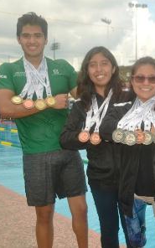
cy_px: 124
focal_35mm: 58
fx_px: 390
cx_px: 152
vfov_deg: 35.2
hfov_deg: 21.7
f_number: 6.3
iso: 100
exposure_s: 1/200
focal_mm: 25
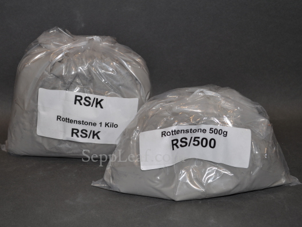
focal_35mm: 43
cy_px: 113
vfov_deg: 33.6
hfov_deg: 43.8
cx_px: 134
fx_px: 375
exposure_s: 1/160
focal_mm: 26
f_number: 9
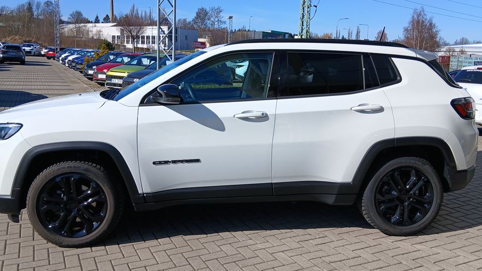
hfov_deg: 59.5
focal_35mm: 33
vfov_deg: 35.5
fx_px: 422
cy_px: 111
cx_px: 236
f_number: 1.8
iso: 20
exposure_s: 1/708
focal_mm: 3.98
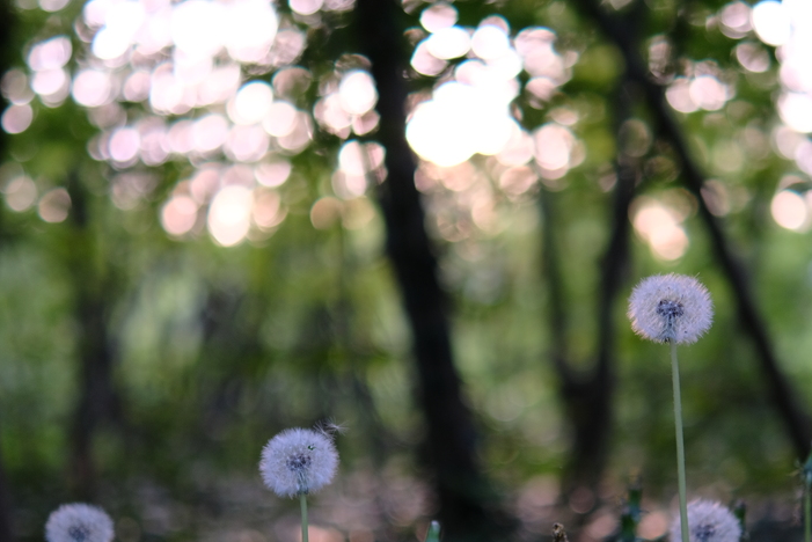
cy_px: 365
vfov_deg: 18.6
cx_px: 447
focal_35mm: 73
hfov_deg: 27.7
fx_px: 1647
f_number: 1.4
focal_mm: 33
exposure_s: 1/100
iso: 320
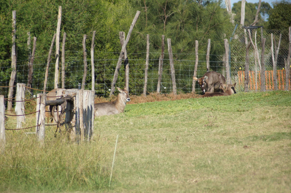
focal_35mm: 450
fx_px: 3635
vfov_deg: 3.1
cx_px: 146
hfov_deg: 4.6
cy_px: 96
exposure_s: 1/500
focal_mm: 300
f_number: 5.6
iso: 160
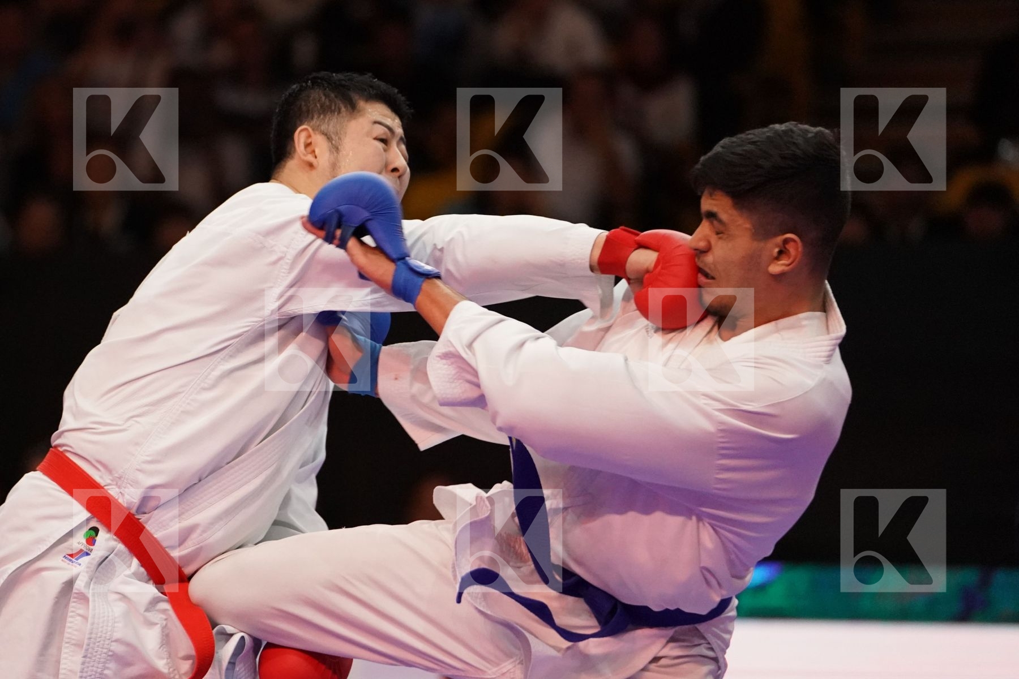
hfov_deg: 11.3
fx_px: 5151
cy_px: 340
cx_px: 510
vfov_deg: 7.5
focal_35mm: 182
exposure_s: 1/1000
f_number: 2.8
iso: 6400
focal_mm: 182
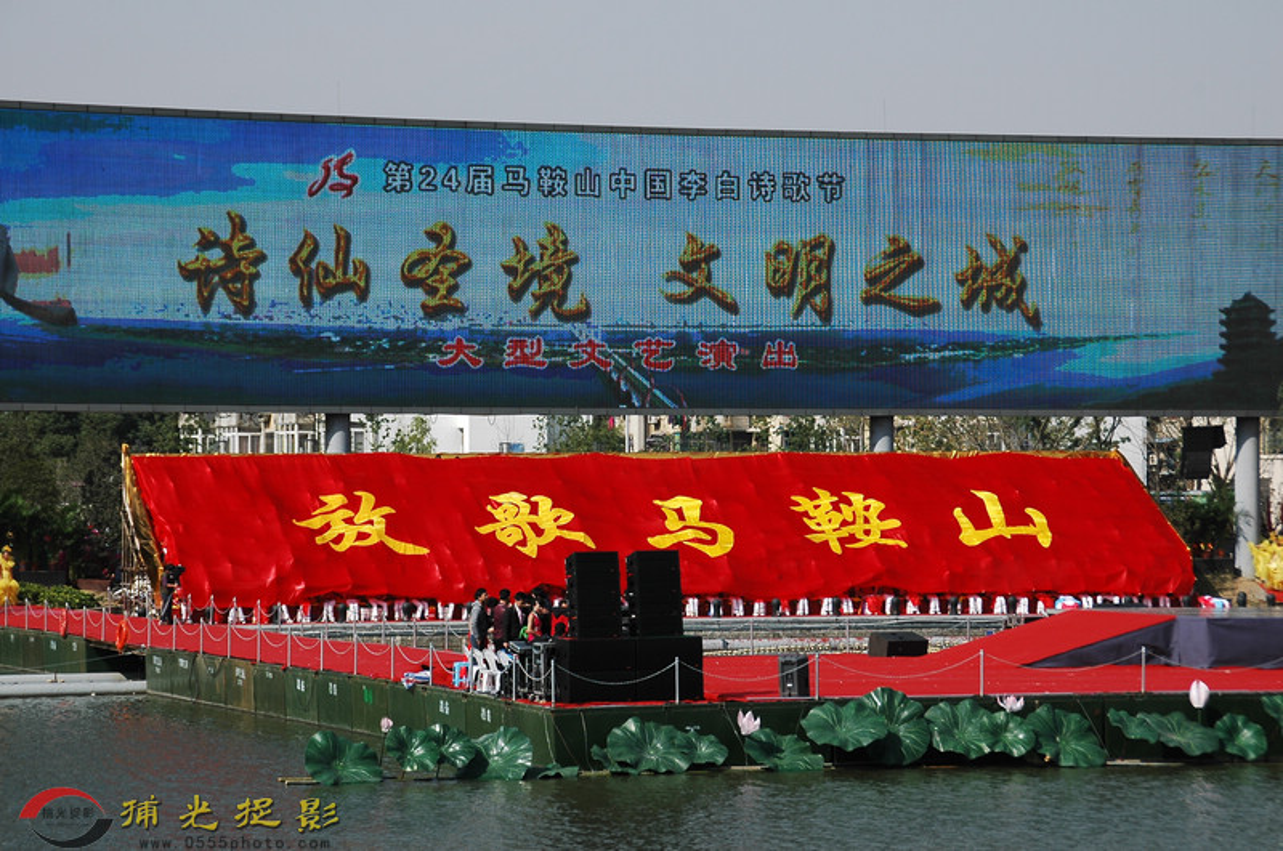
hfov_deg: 17.5
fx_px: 4164
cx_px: 642
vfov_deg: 11.7
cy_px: 426
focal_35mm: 117
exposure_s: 1/640
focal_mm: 78
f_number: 8
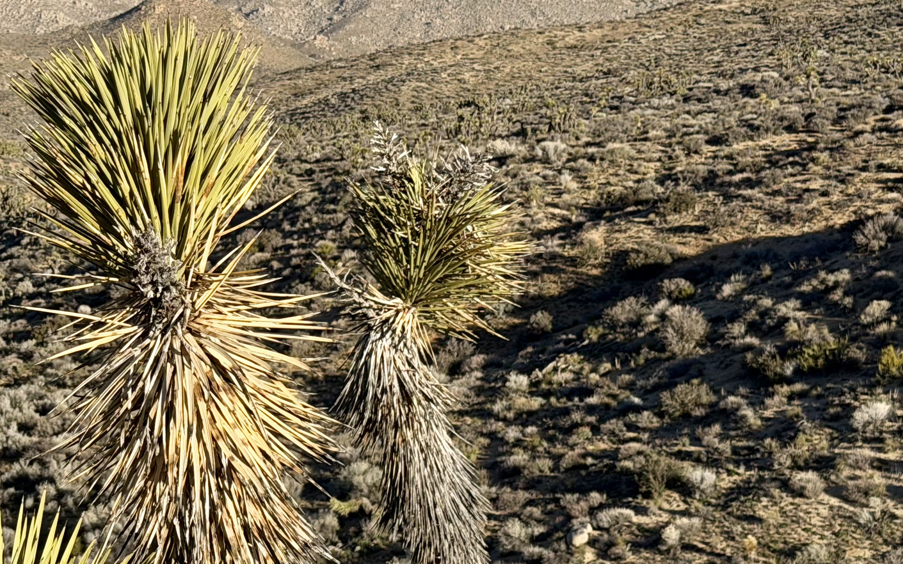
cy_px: 260
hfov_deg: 20.0
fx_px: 2485
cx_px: 23
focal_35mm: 101
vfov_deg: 13.0
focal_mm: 6.76
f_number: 1.78
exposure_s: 1/5208
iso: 64
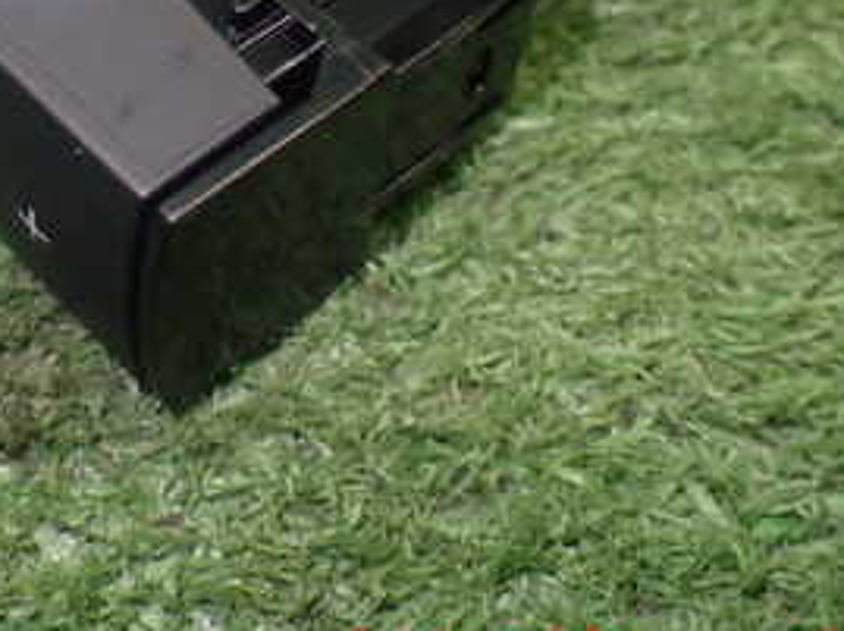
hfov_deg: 28.2
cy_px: -6
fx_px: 1631
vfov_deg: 21.1
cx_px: 122
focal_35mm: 67
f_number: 2.3
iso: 500
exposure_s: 1/125
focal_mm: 5.4
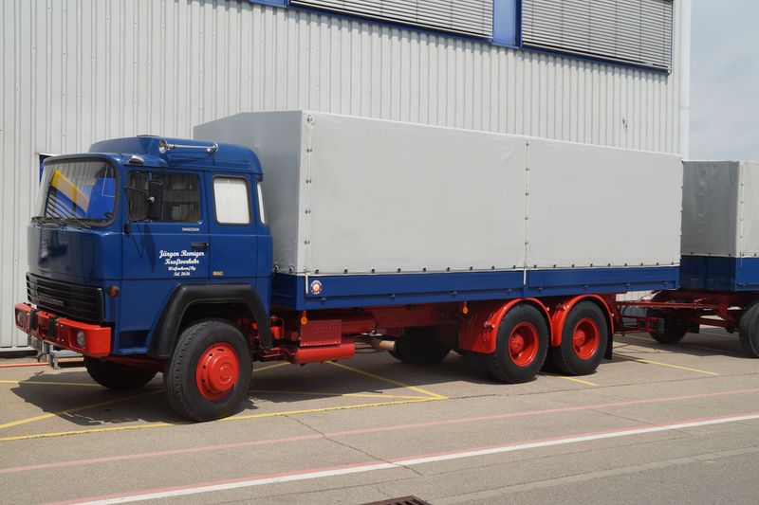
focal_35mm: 42
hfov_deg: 46.4
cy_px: 252
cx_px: 380
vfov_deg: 31.9
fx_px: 885
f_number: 5.6
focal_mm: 28
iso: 100
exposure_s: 1/640
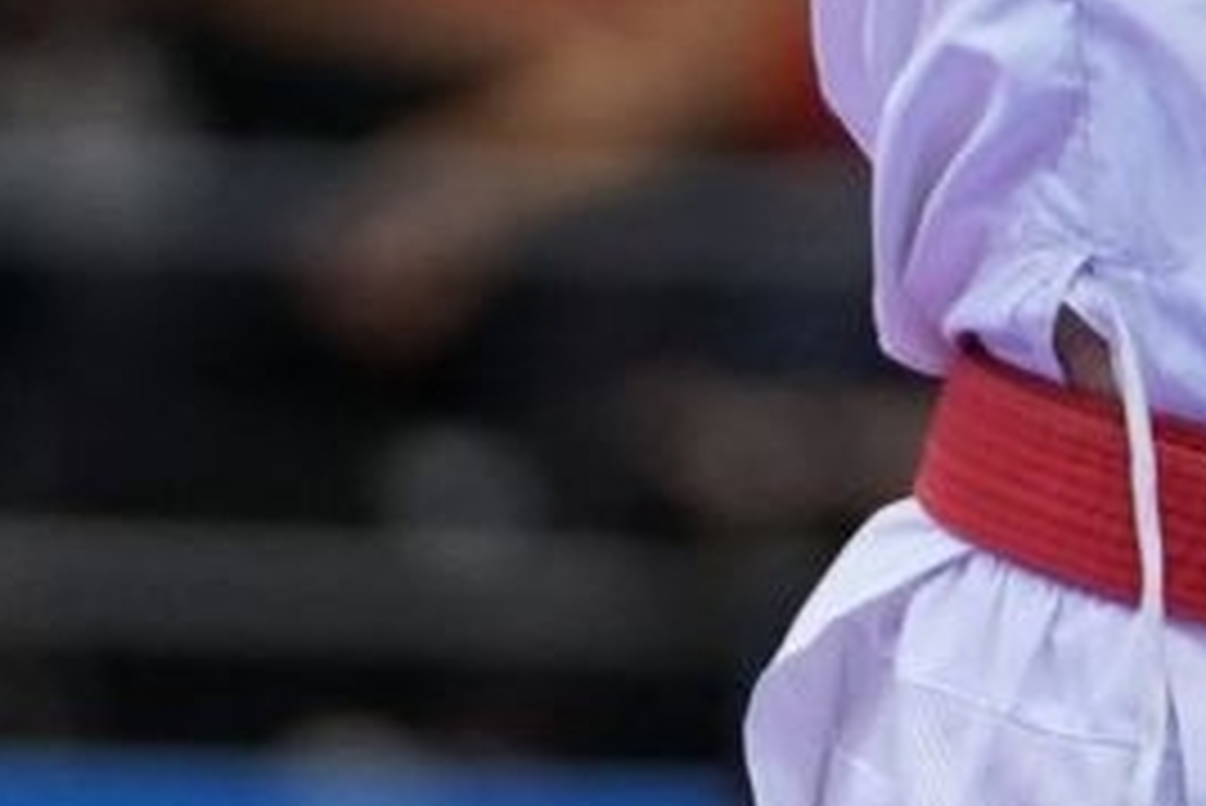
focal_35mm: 1720
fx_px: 57649
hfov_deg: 1.2
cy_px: -1288
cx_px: 2300
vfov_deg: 0.8
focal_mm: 171
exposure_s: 1/1000
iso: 1250
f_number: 2.8
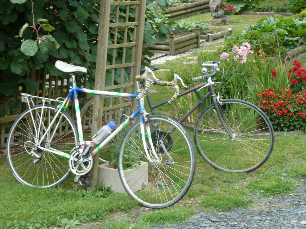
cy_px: 114
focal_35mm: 78
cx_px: 153
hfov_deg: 25.0
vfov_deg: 18.9
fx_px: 690
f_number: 4.2
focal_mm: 12.8
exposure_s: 1/60
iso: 80
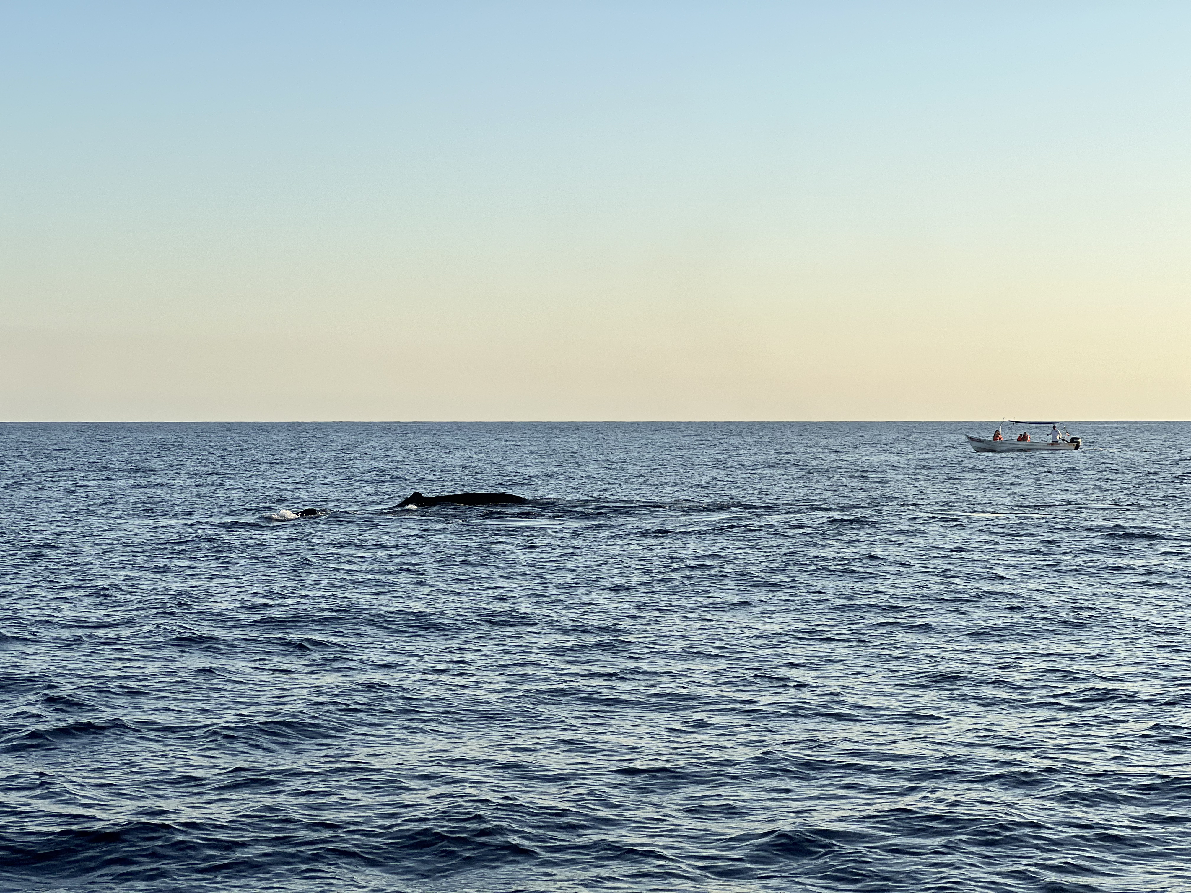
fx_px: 2649
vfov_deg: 19.1
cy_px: 446
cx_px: 596
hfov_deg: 25.3
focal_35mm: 77
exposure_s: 1/455
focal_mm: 9
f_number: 2.8
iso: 32
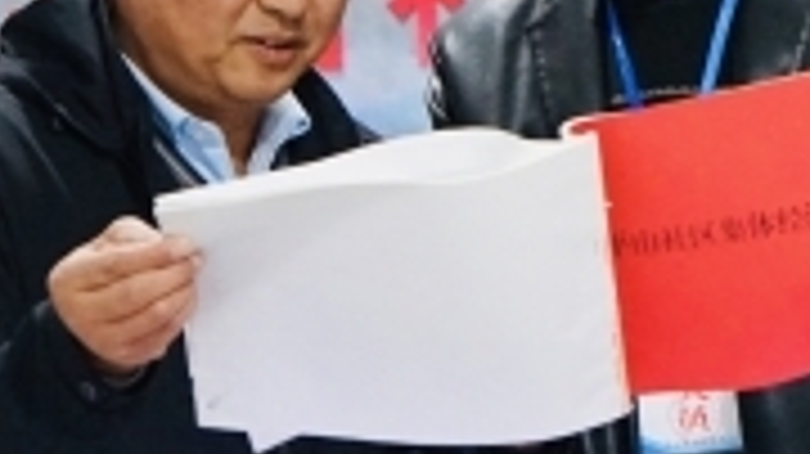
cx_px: 1012
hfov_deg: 11.6
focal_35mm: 182
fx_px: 3907
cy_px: -94
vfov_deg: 6.6
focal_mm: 52
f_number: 4
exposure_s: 1/160
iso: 6400
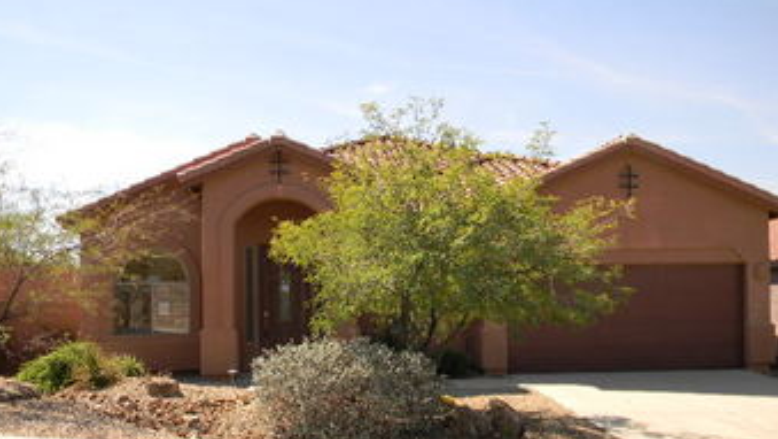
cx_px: 386
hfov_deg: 50.5
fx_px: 826
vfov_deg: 29.6
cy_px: 269
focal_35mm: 40
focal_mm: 6.4
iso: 80
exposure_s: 1/540
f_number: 3.7
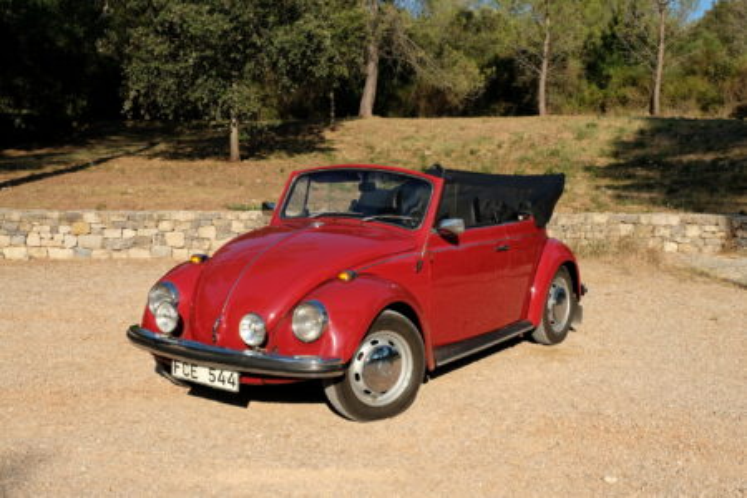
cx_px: 374
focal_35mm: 40
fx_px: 830
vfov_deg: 33.4
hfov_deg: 48.5
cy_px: 249
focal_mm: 26.6
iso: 400
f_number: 9
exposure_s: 1/480
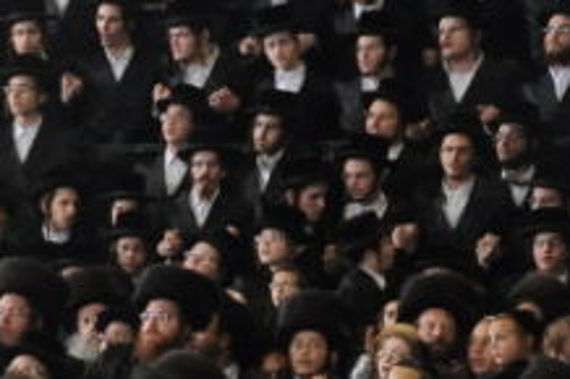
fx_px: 5347
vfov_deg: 4.1
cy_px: 363
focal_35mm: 338
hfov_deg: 6.0
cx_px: -565
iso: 1000
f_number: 6.3
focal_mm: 48
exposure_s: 1/200
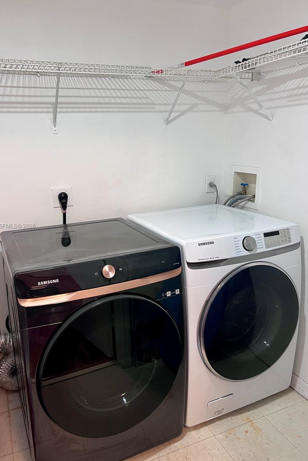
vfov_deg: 65.5
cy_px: 226
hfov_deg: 46.4
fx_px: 359
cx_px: 141
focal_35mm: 28
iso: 125
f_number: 1.5
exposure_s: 1/60
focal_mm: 5.7
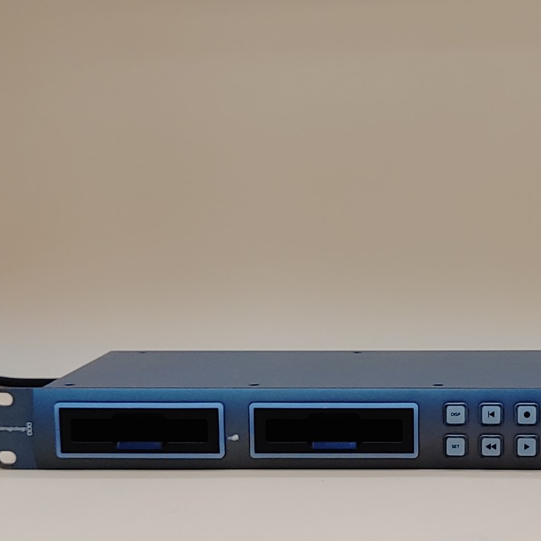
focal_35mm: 70
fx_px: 1238
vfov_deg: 24.5
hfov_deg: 24.2
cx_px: 441
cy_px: 356
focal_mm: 4.36
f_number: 1.8
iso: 50
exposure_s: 1/77
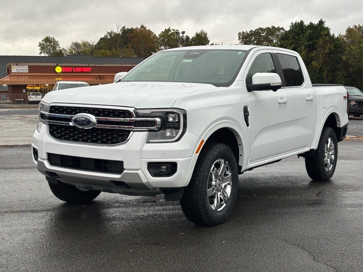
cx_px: 182
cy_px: 136
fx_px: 545
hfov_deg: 36.8
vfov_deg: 28.0
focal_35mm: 52
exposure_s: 1/72
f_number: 1.6
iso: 50
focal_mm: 5.96
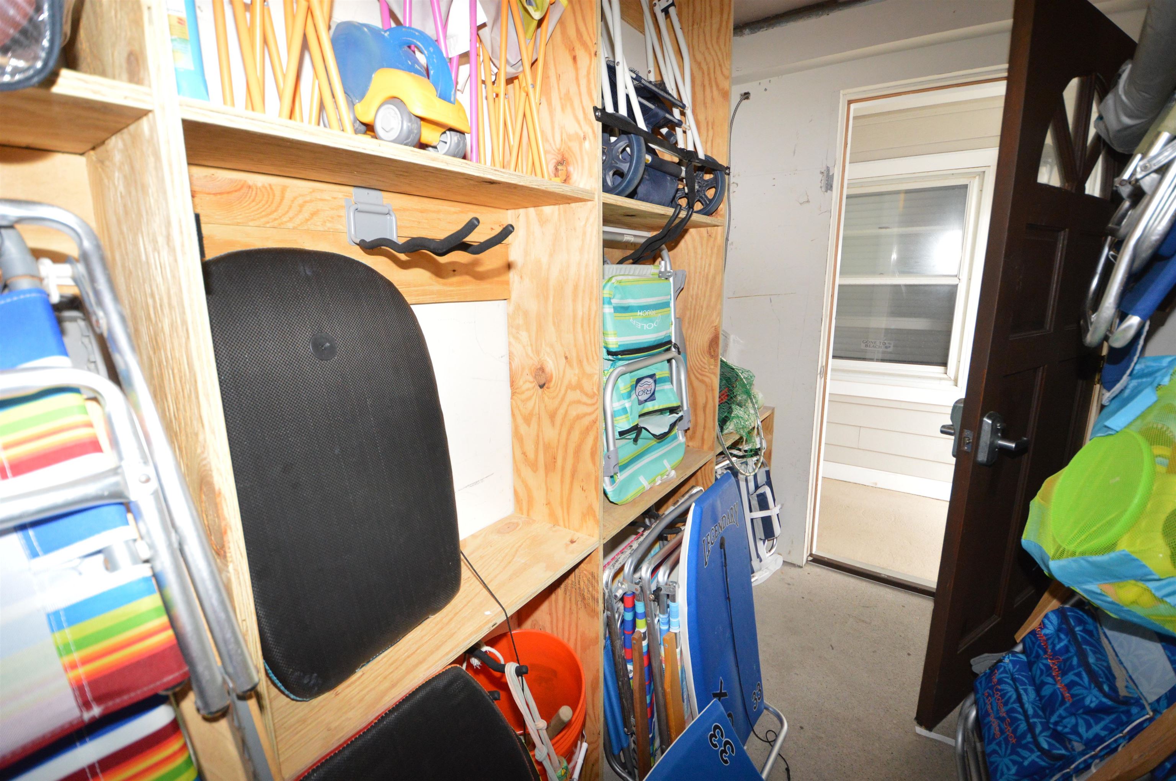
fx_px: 490
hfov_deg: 100.4
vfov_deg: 77.2
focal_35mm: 15
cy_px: 390
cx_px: 588
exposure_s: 1/60
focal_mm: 10
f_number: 3.5
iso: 1600
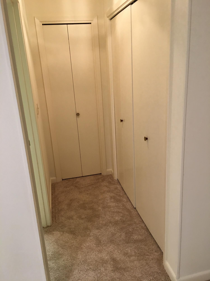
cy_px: 140
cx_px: 105
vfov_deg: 61.7
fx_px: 235
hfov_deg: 48.2
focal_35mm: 29
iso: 50
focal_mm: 4.15
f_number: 2.2
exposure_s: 1/15
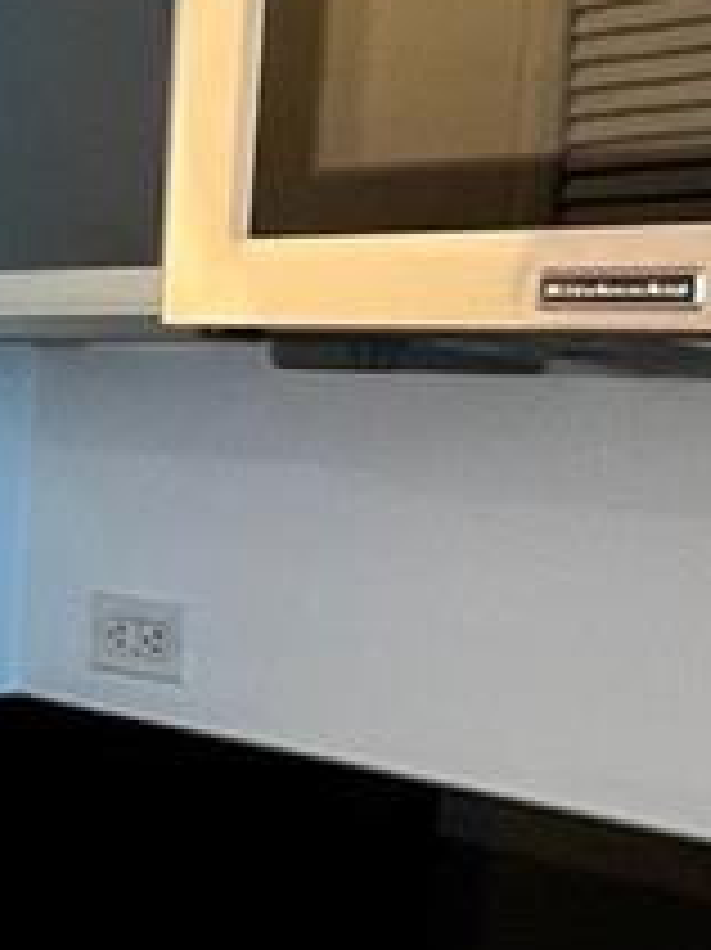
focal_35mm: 74
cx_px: -680
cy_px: 549
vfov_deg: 26.3
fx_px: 2029
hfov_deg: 15.9
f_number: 1.8
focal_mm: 1.57
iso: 200
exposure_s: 1/60
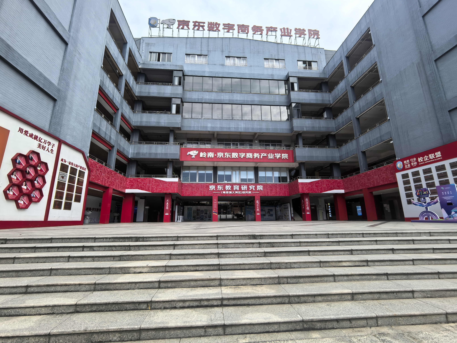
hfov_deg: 98.2
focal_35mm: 15
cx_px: 228
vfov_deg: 81.7
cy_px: 172
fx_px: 198
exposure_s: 1/1000
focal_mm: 1.95
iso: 50
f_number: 2.2
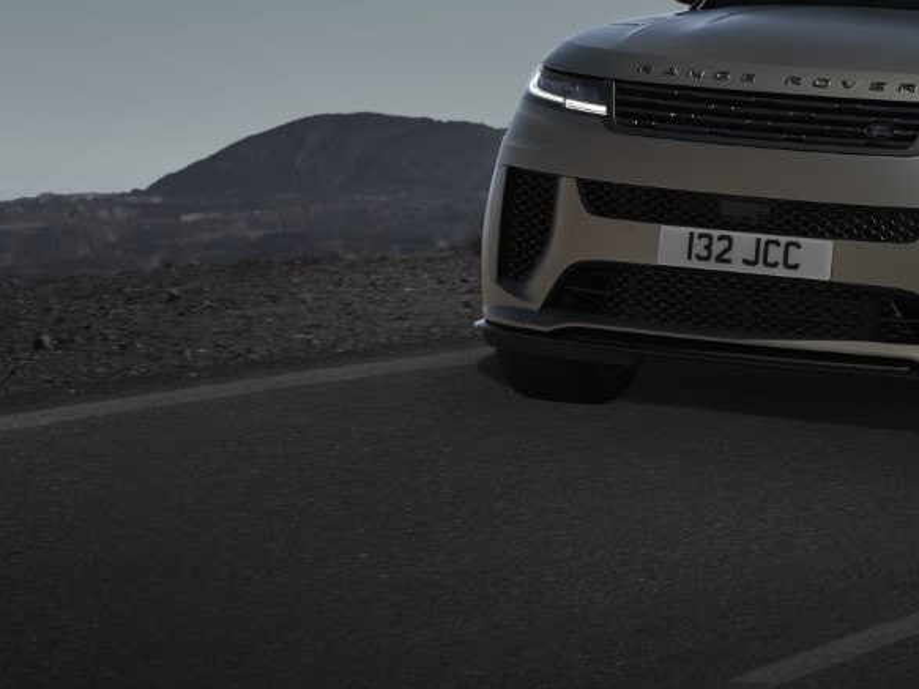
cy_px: -8
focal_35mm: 187
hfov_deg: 10.3
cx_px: 1237
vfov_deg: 7.9
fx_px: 4964
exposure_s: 1/800
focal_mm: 70
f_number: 5.6
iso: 100
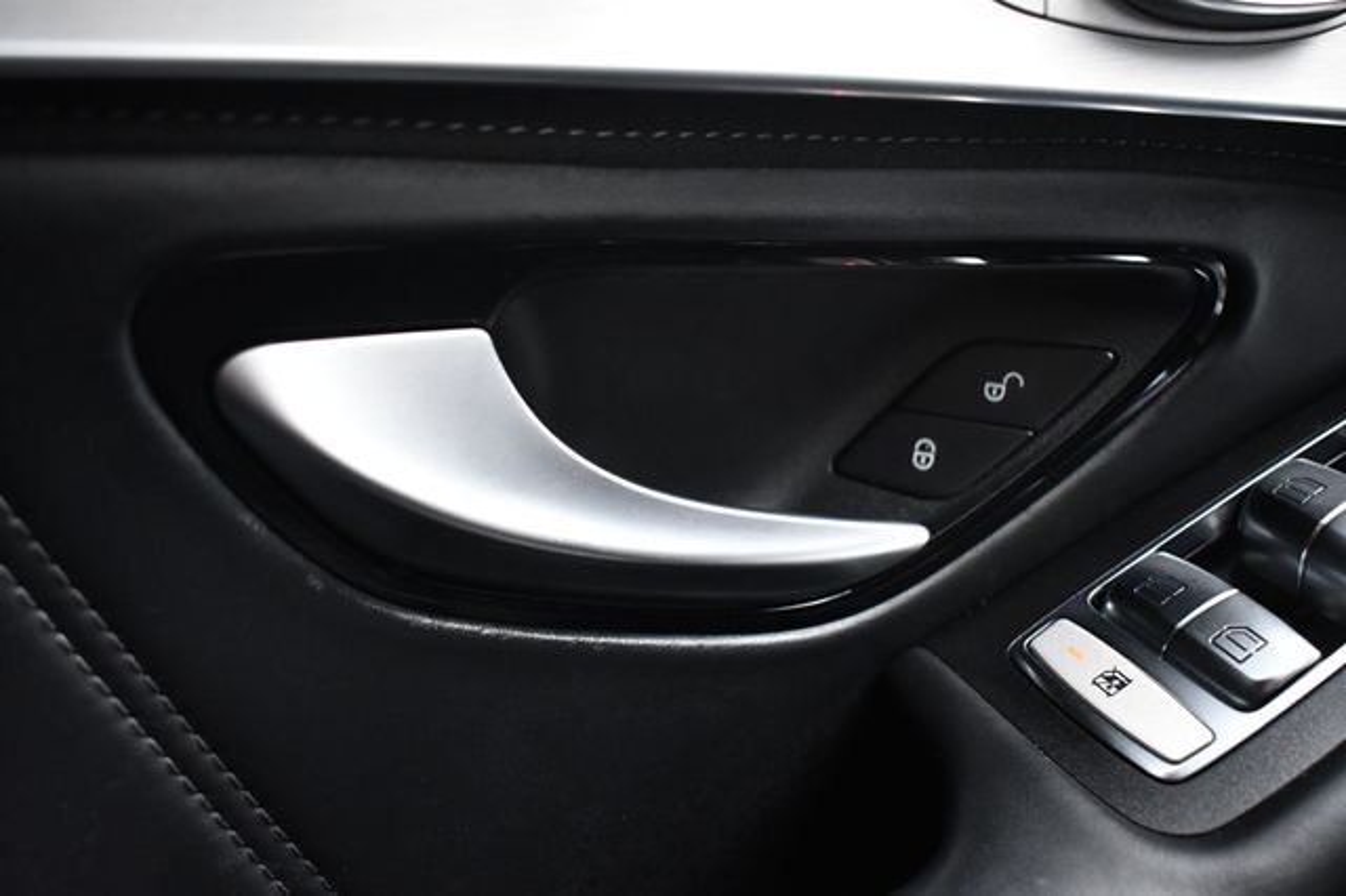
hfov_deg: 51.9
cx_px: 673
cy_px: 448
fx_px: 1383
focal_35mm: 37
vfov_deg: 35.9
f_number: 4
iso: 2500
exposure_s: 1/125
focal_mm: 25
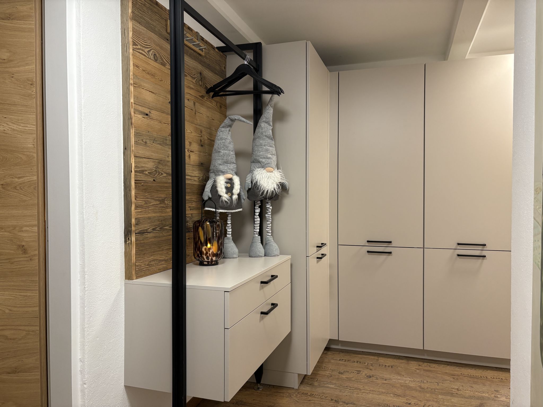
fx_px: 408
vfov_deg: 53.1
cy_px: 204
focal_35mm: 26
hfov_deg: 67.3
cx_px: 272
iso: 125
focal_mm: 5.96
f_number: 1.6
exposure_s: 1/60
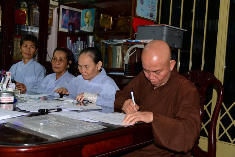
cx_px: 118
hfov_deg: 48.4
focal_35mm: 40
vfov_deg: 33.4
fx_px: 261
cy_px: 78
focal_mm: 40
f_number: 5
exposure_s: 1/80
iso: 500
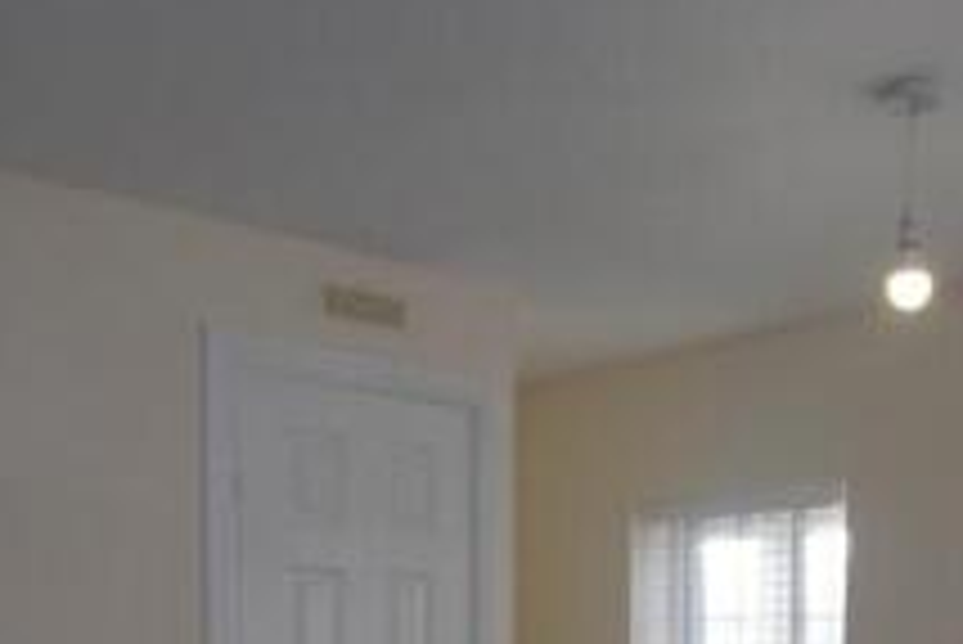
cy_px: 885
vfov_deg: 24.6
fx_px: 1231
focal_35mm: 46
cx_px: 641
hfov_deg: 42.2
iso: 320
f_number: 4
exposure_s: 1/160
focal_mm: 10
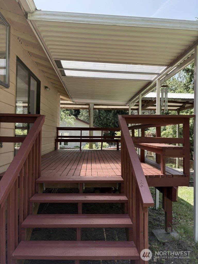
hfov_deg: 53.1
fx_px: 198
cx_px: 99
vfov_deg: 67.3
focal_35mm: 26
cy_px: 132
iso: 64
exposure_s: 1/680
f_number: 1.6
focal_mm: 5.96
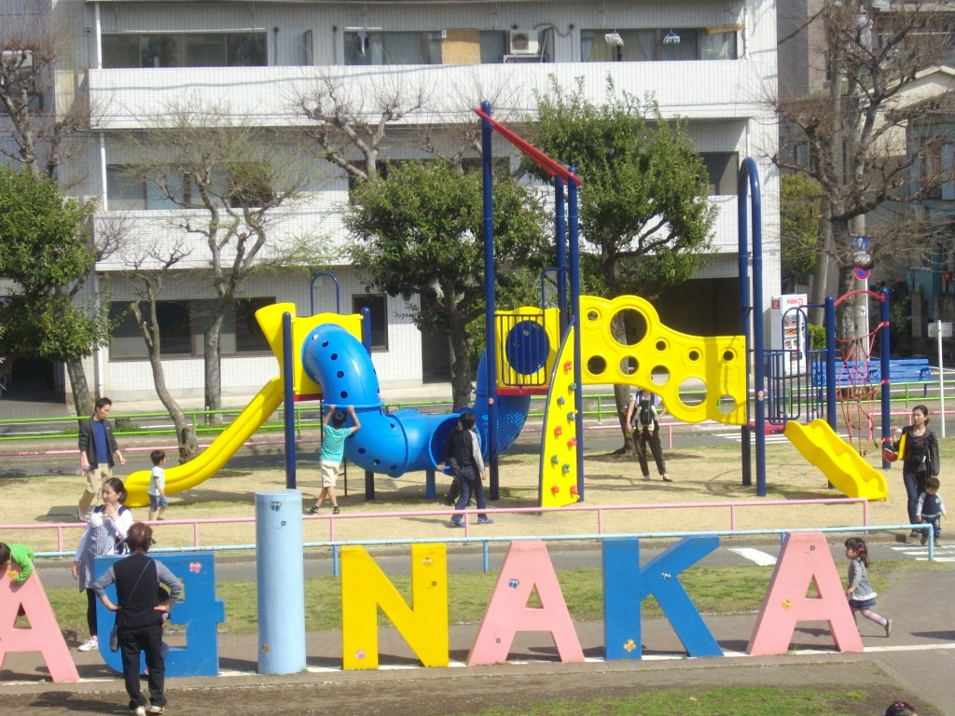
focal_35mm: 93
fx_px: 2566
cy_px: 358
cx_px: 478
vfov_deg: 15.9
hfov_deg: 21.1
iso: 100
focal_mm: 15.3
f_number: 4.7
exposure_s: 1/640
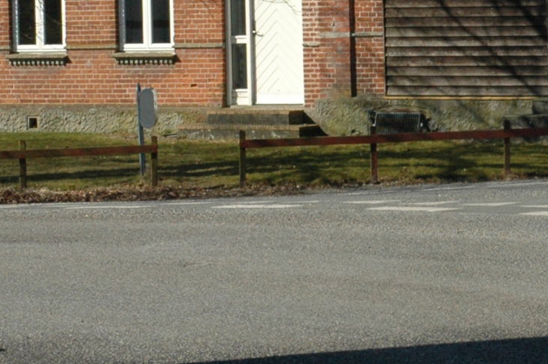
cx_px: 447
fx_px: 3253
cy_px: -85
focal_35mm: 214
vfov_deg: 6.4
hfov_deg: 9.6
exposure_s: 1/500
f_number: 11
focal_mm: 40
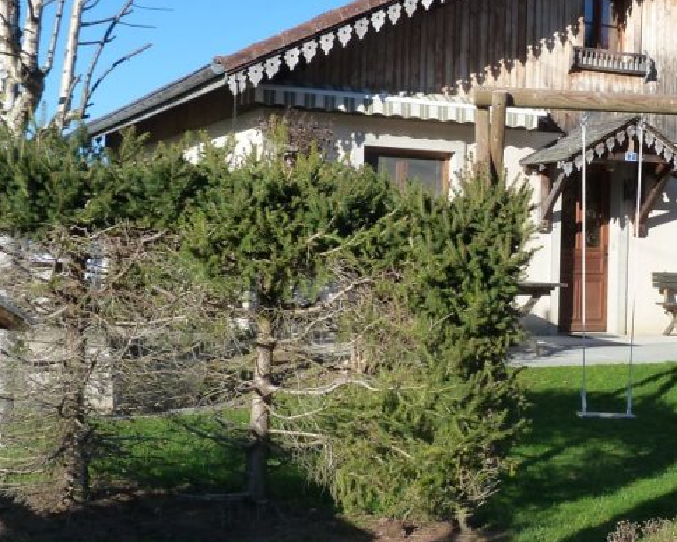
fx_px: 1242
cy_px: 195
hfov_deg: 29.6
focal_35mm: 62
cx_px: 568
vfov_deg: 24.5
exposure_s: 1/250
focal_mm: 5.4
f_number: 5.6
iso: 125
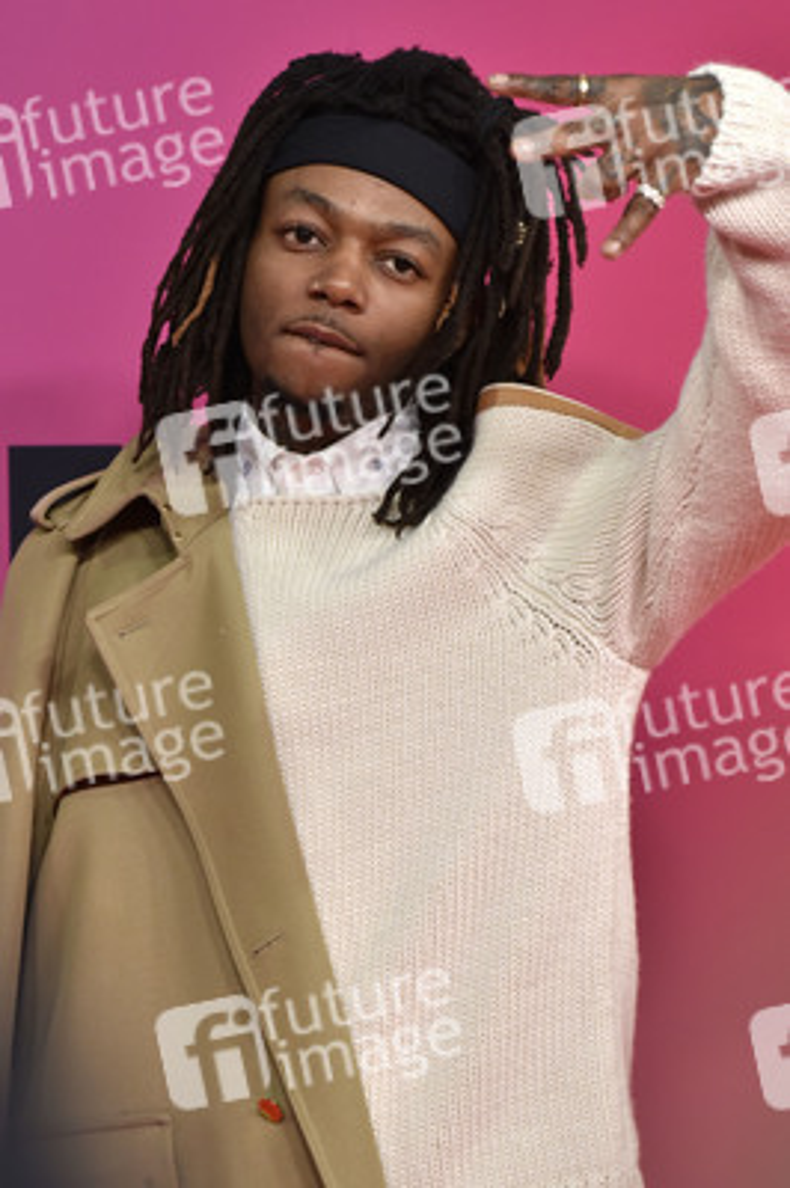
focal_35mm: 170
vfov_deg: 12.1
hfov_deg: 8.1
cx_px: 395
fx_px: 5605
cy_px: 594
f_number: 5.6
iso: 2000
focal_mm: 170
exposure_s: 1/200
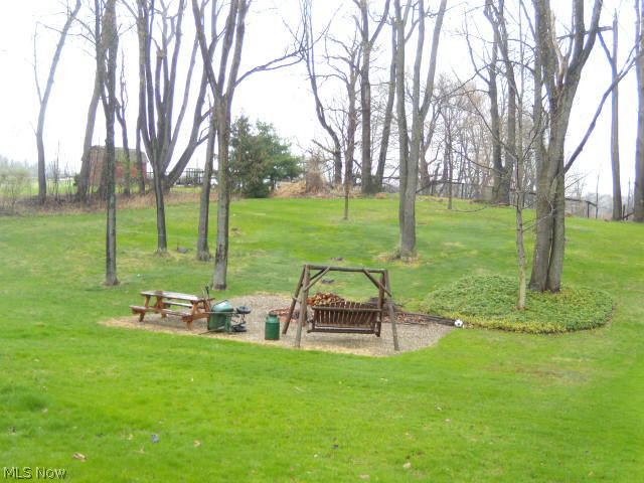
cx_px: 322
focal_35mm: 36
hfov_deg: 51.4
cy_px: 242
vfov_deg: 39.7
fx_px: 670
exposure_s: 1/60
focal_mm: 6.4
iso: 100
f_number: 3.6
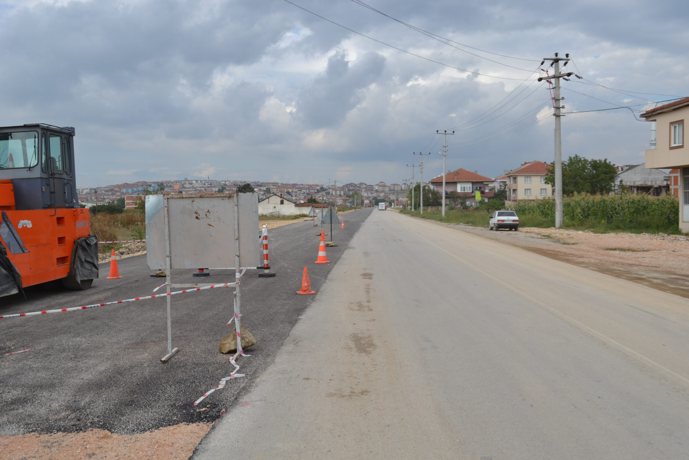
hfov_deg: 55.1
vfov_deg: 38.4
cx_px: 344
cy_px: 230
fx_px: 660
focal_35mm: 34
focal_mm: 23
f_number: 8
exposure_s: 1/250
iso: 100
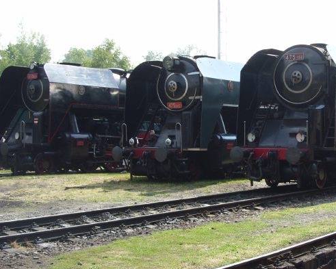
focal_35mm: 89
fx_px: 885
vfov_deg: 17.3
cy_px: 135
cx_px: 229
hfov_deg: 21.4
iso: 50
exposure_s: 1/458
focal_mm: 9.3
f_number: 3.1
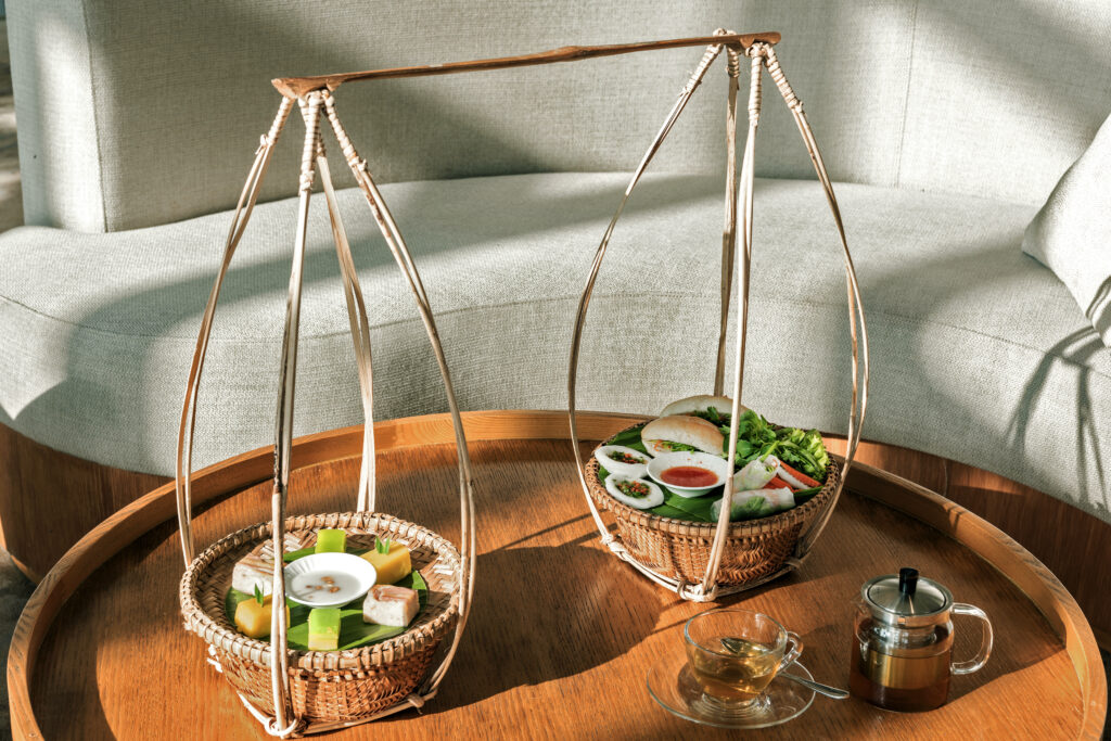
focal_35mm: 62
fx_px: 1914
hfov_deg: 32.4
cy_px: 370
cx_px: 556
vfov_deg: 21.9
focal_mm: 62
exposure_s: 1/15
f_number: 11
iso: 64
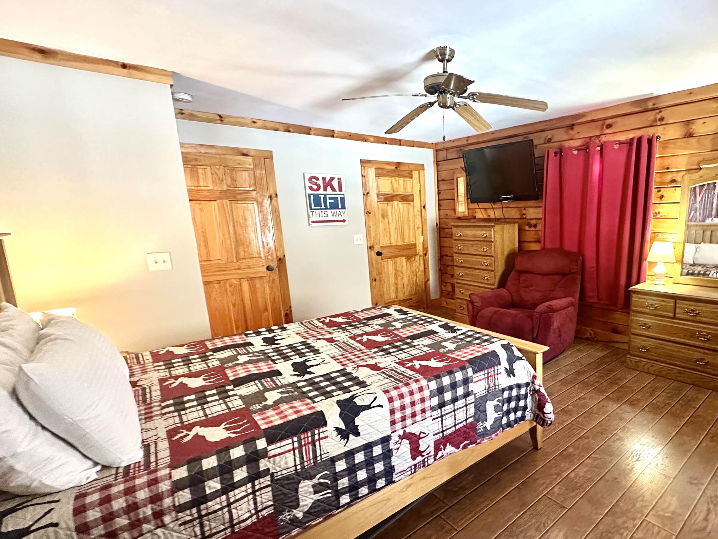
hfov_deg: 81.7
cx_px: 480
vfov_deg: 68.5
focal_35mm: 19
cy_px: 294
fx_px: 394
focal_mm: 2.22
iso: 1000
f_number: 2.2
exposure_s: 1/60
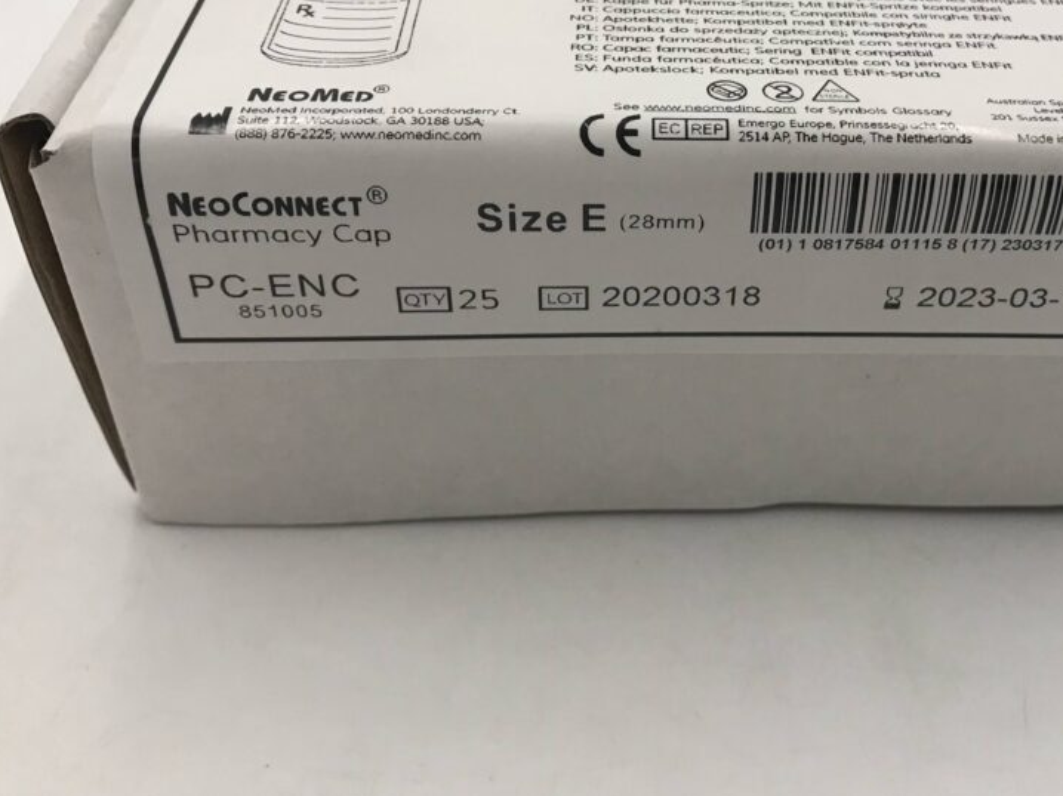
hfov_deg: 47.3
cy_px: 247
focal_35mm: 39
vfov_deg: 36.3
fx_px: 1197
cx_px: 687
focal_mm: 3.99
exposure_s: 1/40
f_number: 1.8
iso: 25
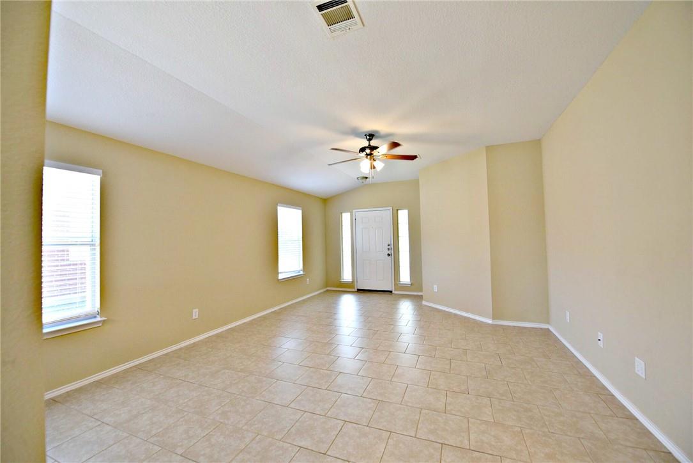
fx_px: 270
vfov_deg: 81.2
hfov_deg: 104.2
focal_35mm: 14
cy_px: 232
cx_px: 346
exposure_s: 1/60
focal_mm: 14
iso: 400
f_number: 4
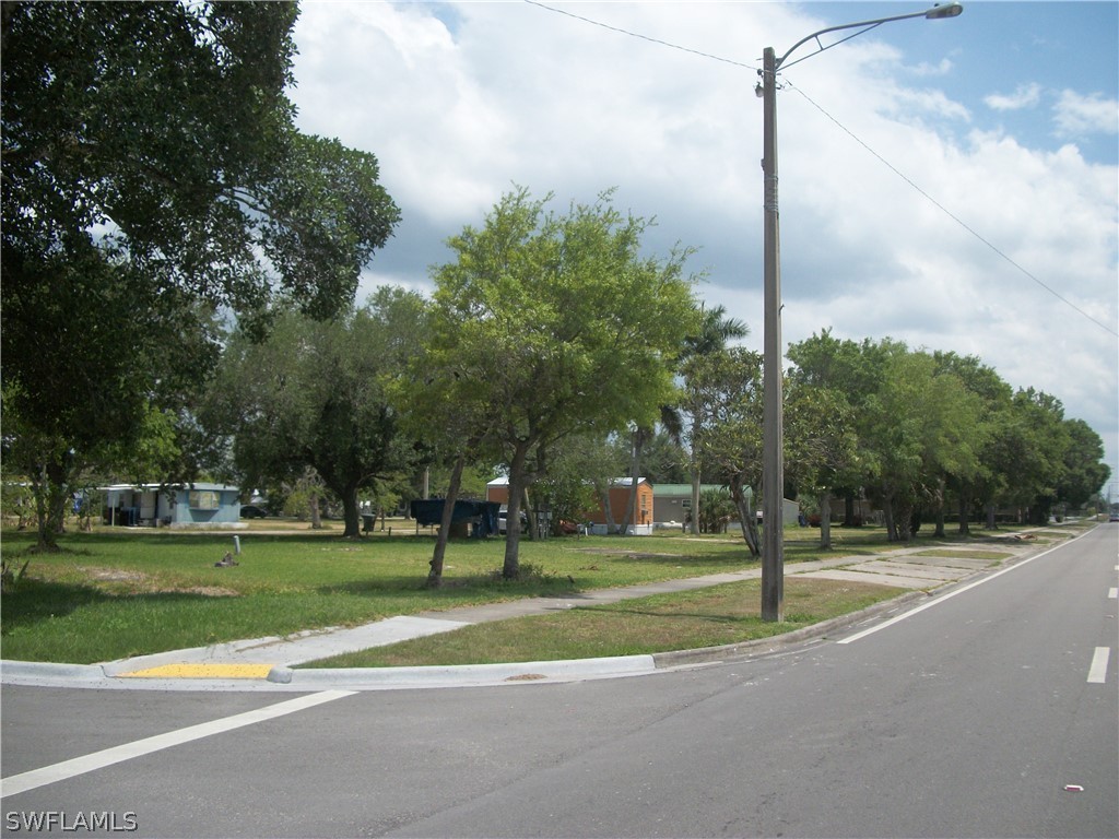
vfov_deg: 44.2
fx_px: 1034
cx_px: 560
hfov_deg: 56.8
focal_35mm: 32
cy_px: 420
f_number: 8.8
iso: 80
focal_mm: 5.7
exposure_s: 1/320
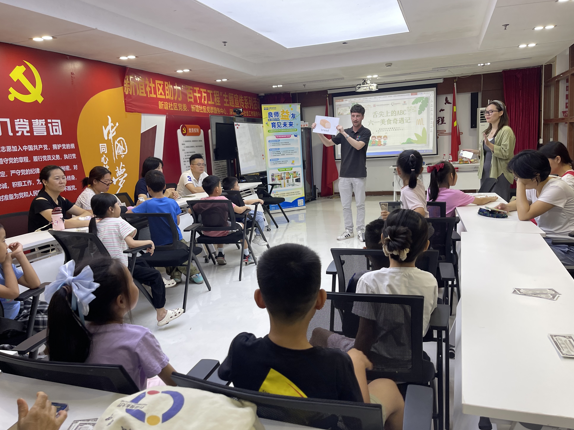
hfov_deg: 67.3
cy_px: 208
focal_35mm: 26
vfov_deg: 53.1
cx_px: 289
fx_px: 431
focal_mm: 5.1
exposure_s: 1/120
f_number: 1.6
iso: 125
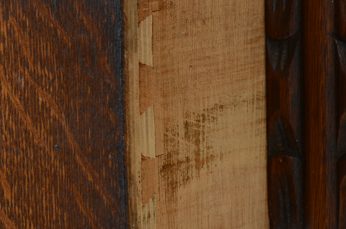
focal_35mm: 358
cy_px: 90
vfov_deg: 3.8
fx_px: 3435
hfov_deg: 5.8
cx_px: 111
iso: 125
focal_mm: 105
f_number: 11
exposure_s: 1/125
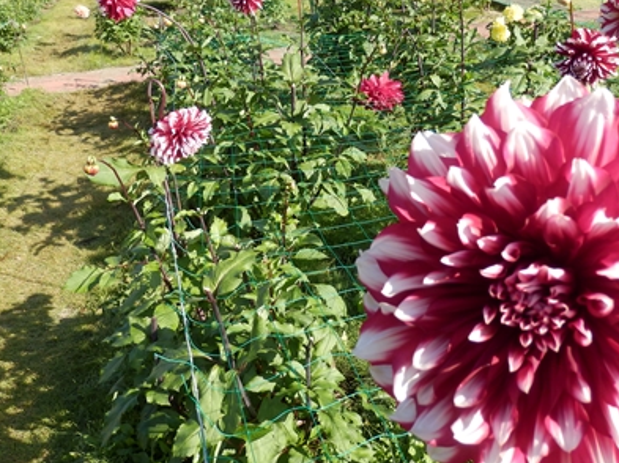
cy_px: 151
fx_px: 625
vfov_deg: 40.1
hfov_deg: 52.6
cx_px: 324
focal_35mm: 35
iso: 80
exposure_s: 1/400
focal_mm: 4.5
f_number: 3
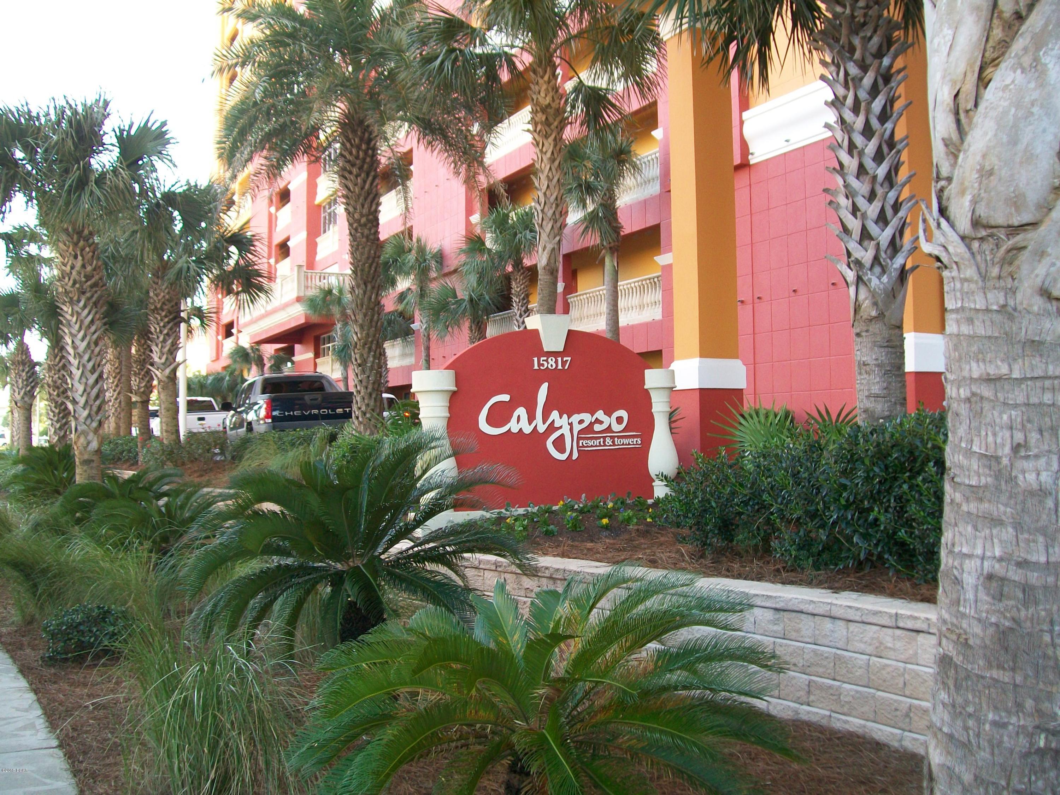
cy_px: 398
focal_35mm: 36
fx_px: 1102
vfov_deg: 39.7
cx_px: 530
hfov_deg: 51.4
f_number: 2.7
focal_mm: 6
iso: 64
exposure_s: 1/80
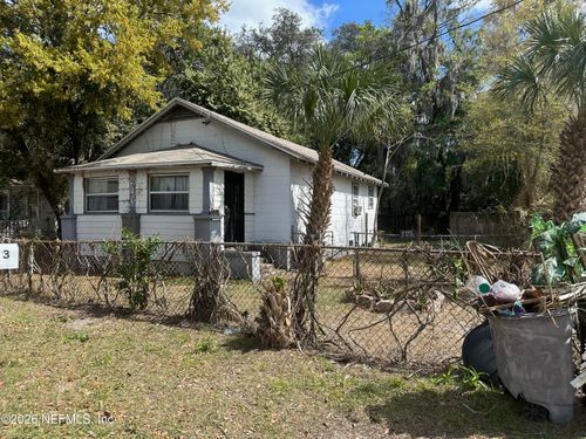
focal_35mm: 24
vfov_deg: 56.8
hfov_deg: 71.6
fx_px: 406
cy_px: 220
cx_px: 293
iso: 80
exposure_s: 1/2732
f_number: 1.78
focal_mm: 6.86
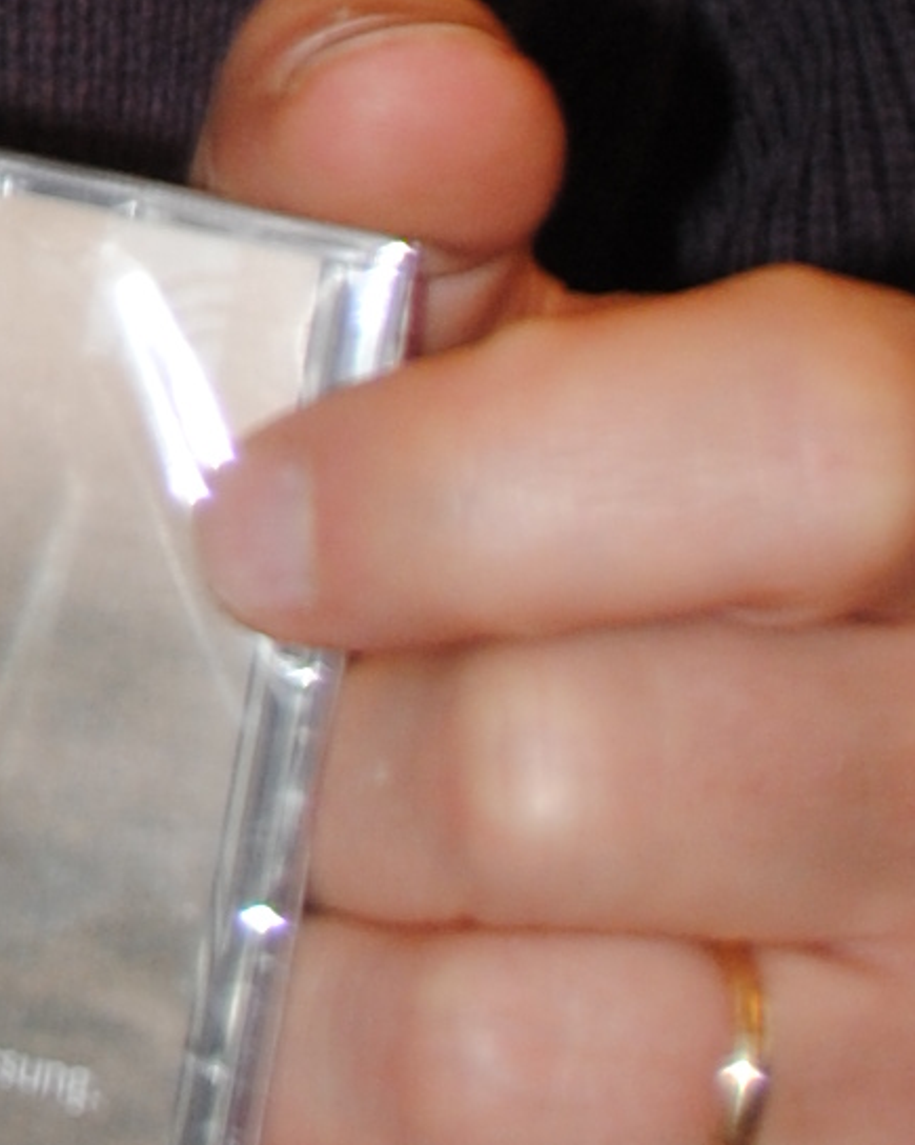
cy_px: -1518
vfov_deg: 6.6
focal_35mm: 281
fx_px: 9515
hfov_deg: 5.3
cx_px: -1542
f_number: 4.5
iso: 200
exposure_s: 1/60
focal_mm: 28
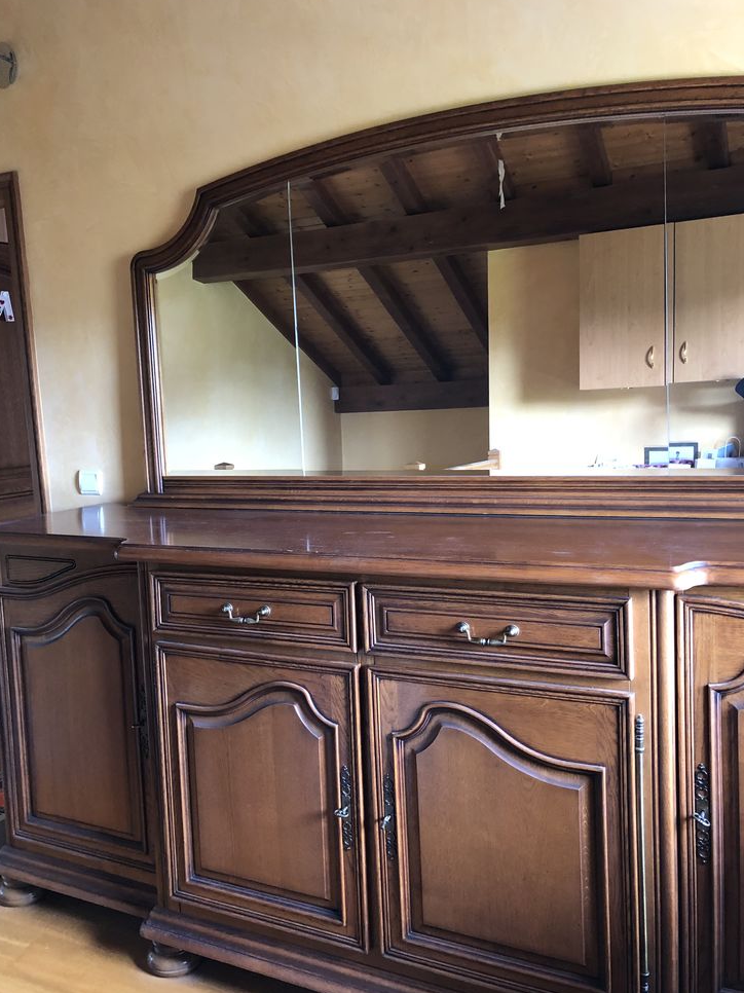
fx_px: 831
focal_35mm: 29
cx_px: 373
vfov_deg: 61.7
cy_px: 483
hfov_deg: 48.2
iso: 100
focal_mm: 4
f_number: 1.8
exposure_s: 1/13
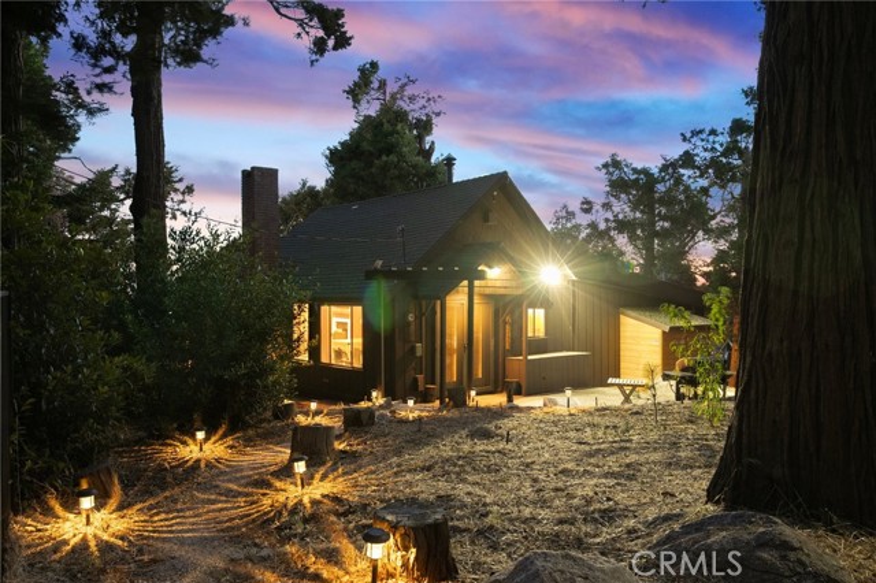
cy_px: 292
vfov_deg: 47.9
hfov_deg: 67.4
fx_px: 657
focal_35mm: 27
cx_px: 438
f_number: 6.3
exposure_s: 1.6
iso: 500
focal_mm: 27
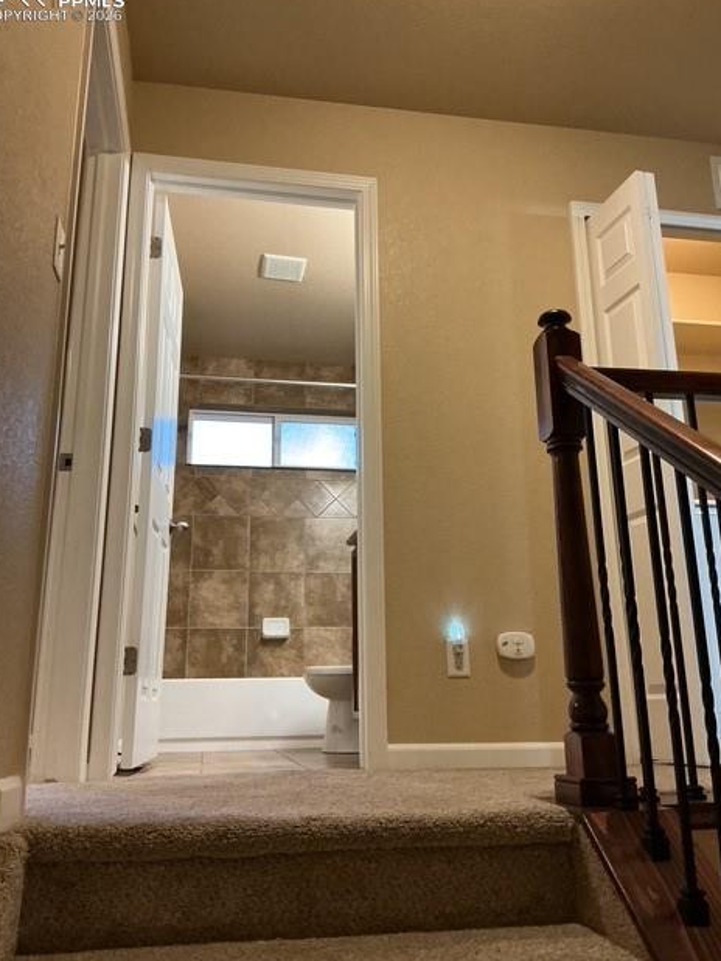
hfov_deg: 46.8
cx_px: 351
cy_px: 478
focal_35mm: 30
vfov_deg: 60.0
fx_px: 833
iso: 250
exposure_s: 1/50
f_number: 1.8
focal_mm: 3
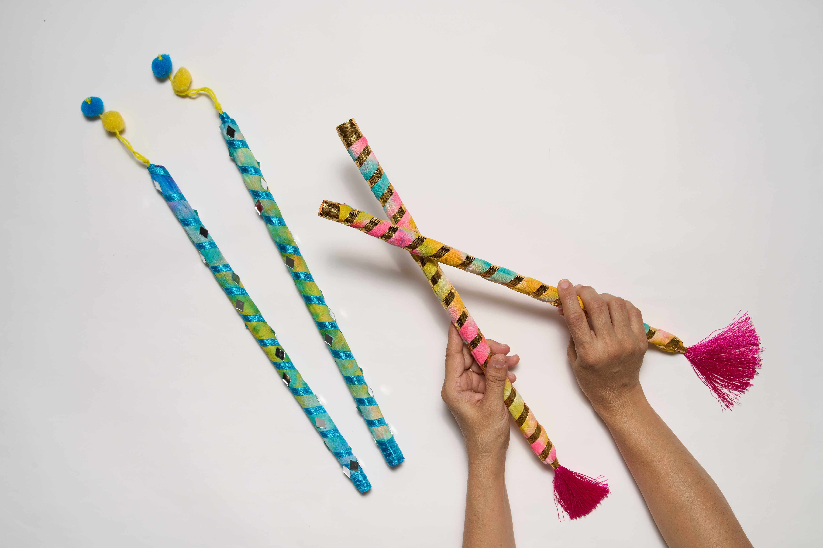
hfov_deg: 48.5
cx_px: 412
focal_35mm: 40
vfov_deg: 33.4
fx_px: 914
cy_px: 274
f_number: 11
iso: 200
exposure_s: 1/100
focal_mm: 40
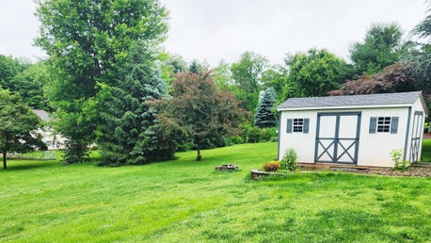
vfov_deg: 32.2
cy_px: 216
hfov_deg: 56.6
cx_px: 200
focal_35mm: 35
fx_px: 400
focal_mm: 5.4
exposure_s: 1/182
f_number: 1.8
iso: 20
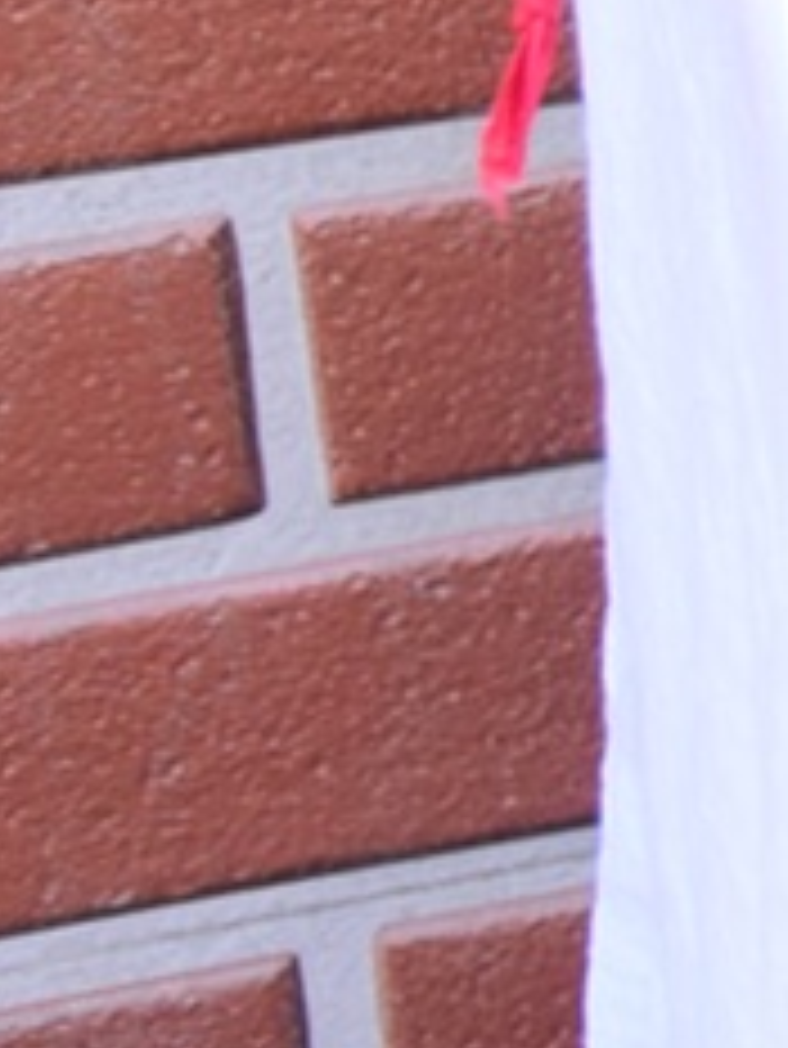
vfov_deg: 7.2
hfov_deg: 4.8
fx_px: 7975
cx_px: 3809
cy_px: -1131
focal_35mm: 263
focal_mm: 24
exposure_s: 1/125
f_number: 7.1
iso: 320
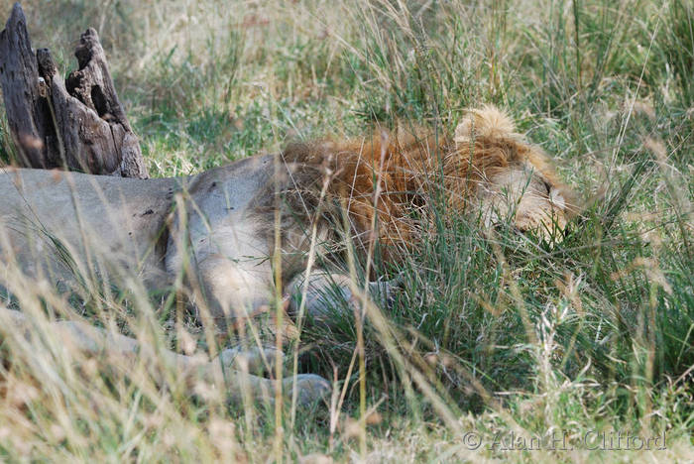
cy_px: 232
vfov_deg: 4.6
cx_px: 347
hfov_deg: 6.9
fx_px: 5788
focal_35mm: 300
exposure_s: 1/200
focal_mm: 200
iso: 100
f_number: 5.6
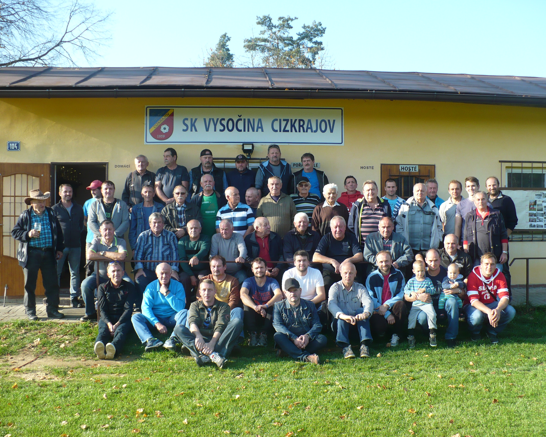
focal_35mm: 39
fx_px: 630
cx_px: 281
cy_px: 220
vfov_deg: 38.2
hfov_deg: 46.8
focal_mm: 6.1
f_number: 2.8
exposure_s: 1/320
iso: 100
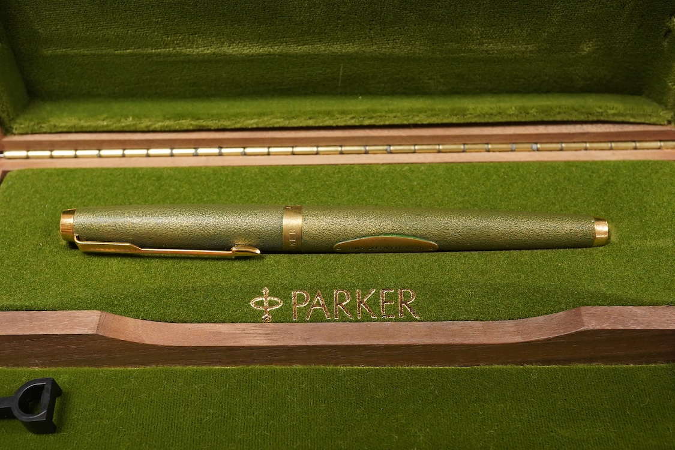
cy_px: 225
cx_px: 338
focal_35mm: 45
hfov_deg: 43.6
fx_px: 844
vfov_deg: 29.9
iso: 2500
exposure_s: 1/100
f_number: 10
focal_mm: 30
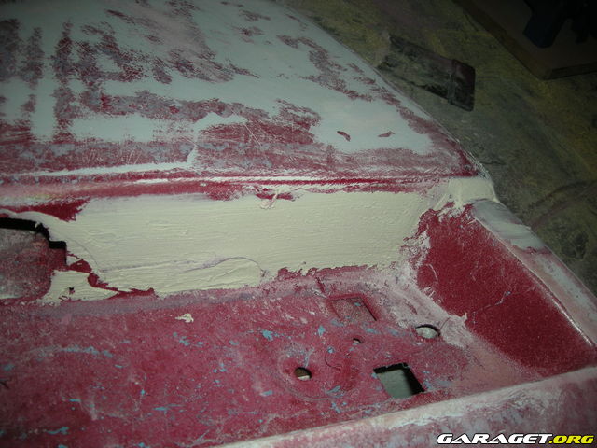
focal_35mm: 35
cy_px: 224
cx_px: 298
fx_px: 604
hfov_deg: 52.6
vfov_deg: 40.7
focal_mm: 5.7
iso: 50
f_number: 2.8
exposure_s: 1/60
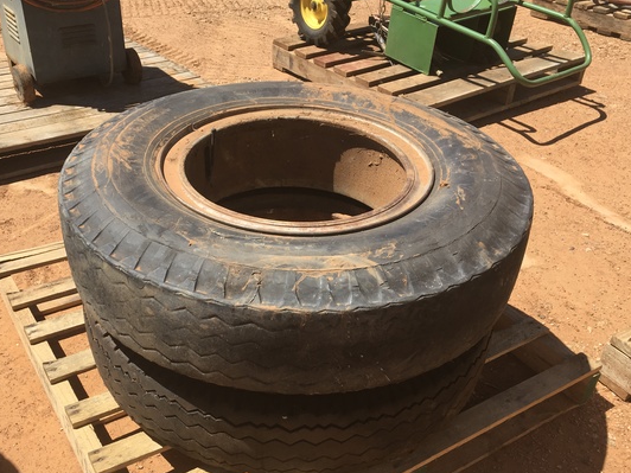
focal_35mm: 36
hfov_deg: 51.3
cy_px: 282
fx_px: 656
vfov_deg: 39.5
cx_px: 286
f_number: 2.2
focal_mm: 4.15
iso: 25
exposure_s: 1/1115
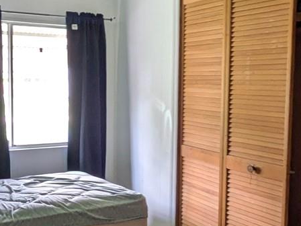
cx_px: 85
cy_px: 122
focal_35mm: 50
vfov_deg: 29.1
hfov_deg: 37.5
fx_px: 435
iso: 171
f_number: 2.2
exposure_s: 1/40
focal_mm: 1.83
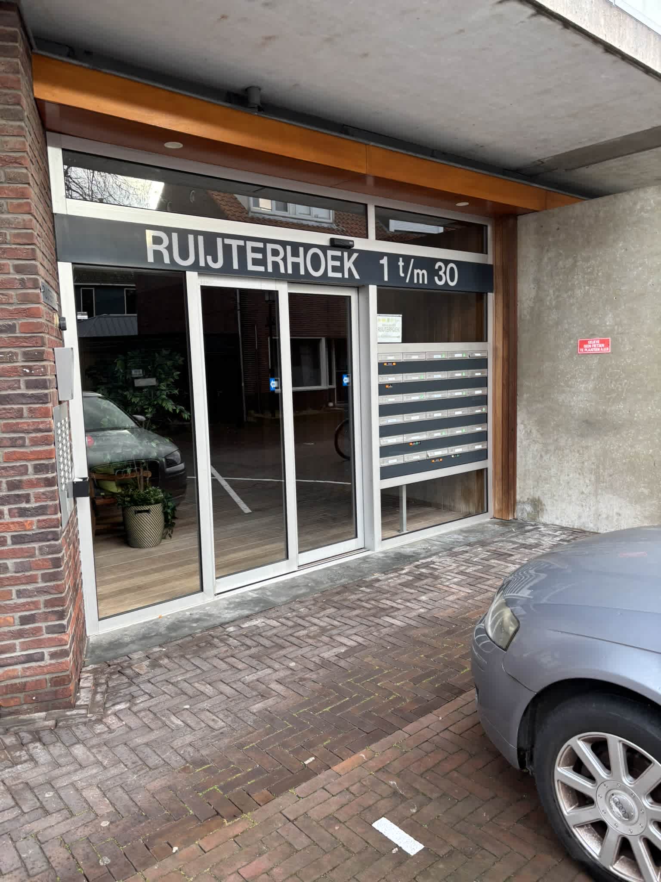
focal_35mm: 26
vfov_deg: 67.3
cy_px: 441
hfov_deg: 53.1
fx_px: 662
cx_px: 330
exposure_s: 1/100
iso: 40
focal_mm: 6
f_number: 1.6
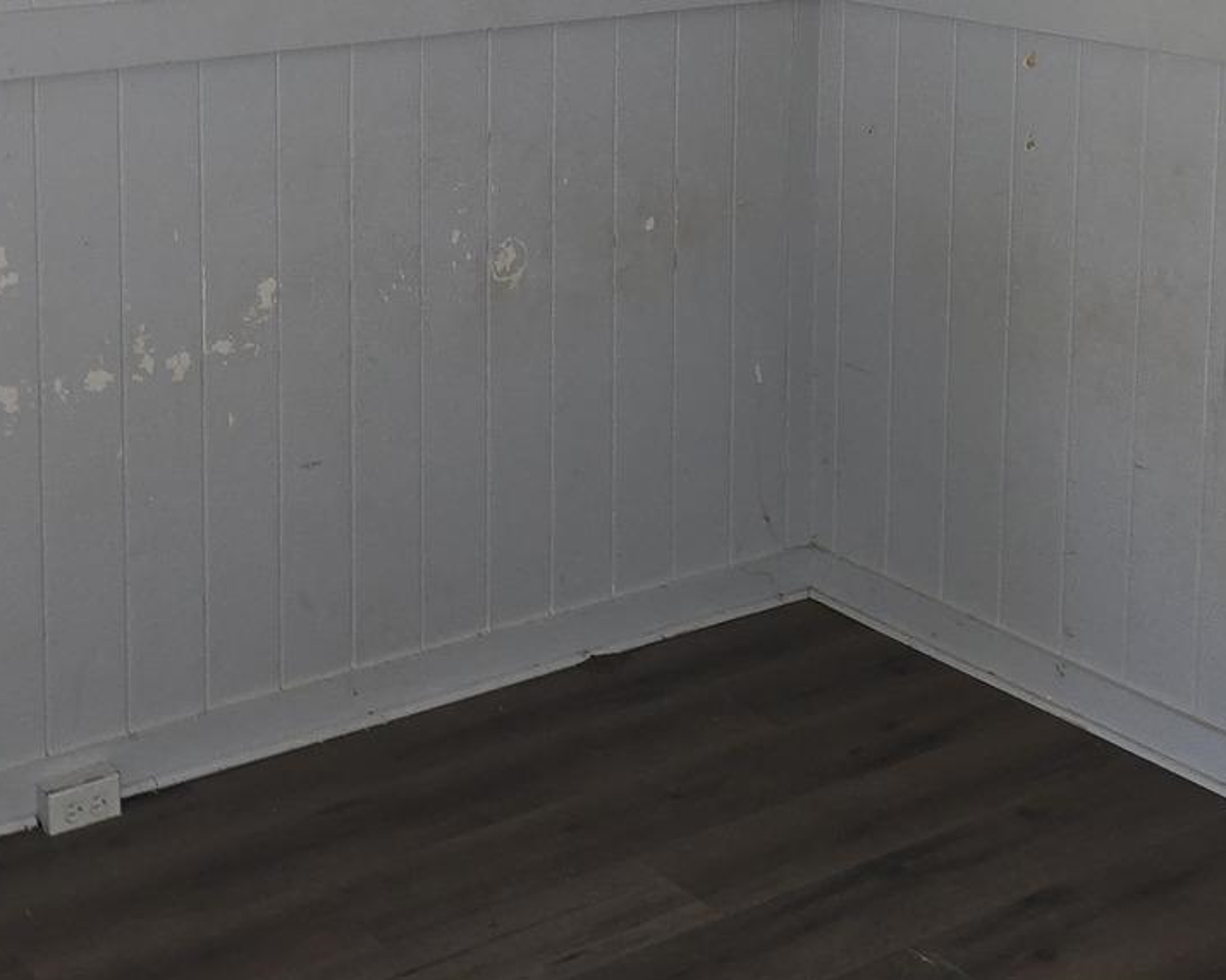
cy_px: 52
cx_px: 461
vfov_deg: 23.4
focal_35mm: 63
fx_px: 2285
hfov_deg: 29.9
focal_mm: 6.3
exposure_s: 1/20
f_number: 1.7
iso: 125
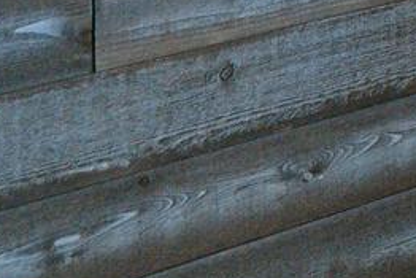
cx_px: 1553
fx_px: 1445
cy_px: -423
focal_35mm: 125
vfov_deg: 9.6
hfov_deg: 8.9
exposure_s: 1/250
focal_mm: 16
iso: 800
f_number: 5
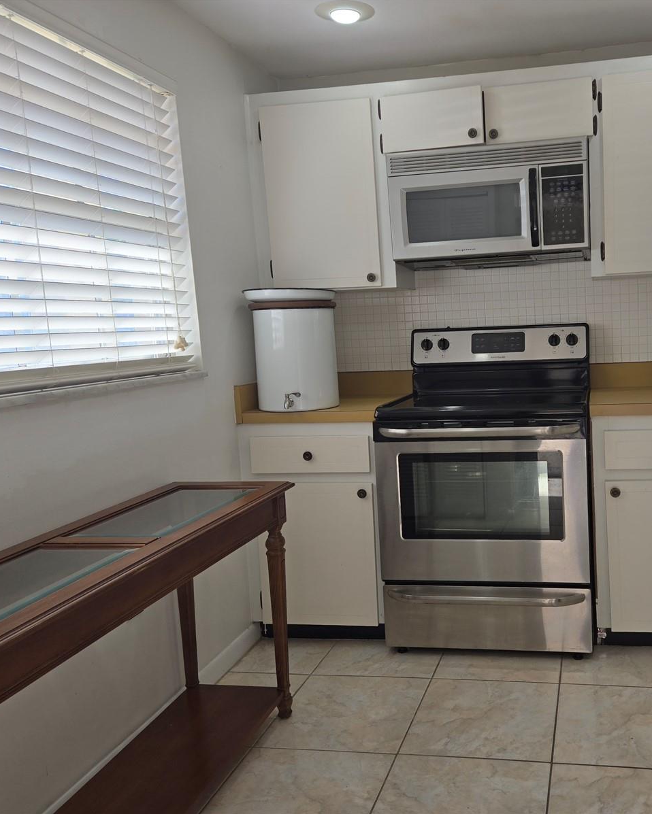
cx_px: 472
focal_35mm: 30
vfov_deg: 58.8
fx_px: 723
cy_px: 407
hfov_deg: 47.1
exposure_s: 1/247
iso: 25
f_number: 1.8
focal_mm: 5.4
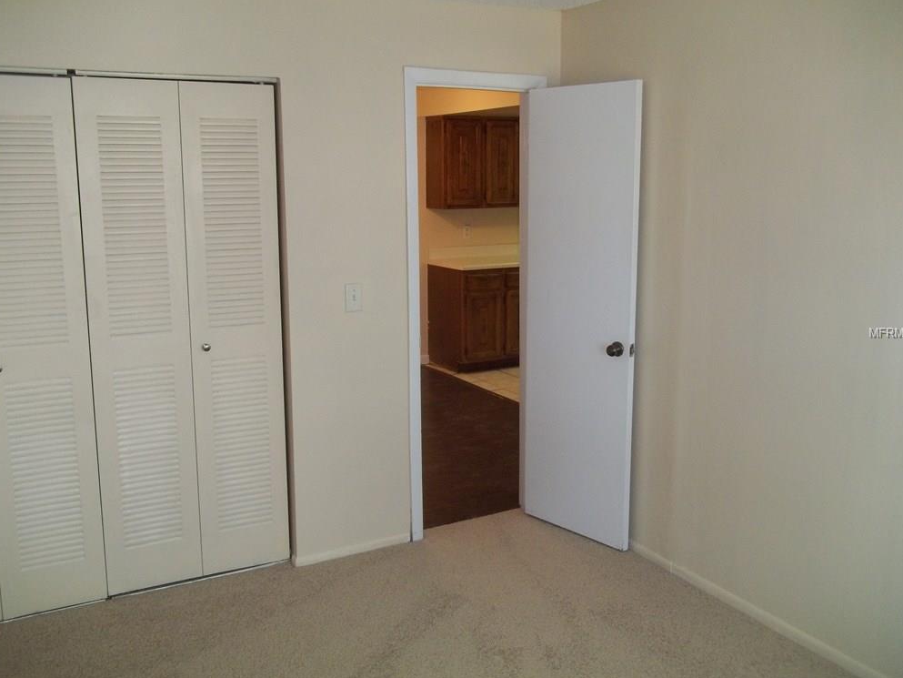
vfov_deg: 43.0
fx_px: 861
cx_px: 458
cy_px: 333
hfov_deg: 55.3
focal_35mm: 33
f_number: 2.9
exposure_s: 1/30
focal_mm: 5.7
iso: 160
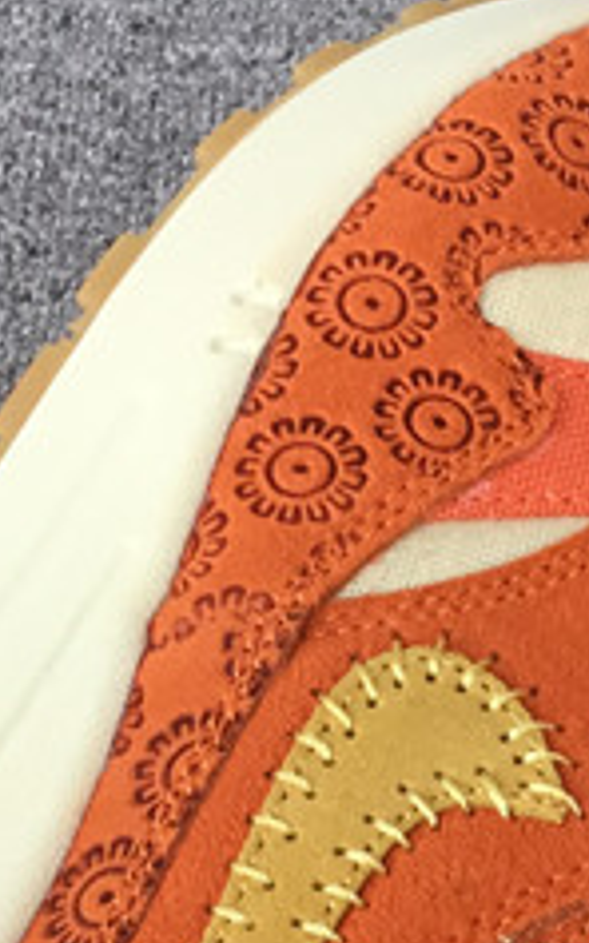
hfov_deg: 10.2
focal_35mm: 125
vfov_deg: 16.4
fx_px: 3212
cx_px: 792
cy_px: 937
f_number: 2.4
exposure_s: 1/100
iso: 40
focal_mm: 3.3
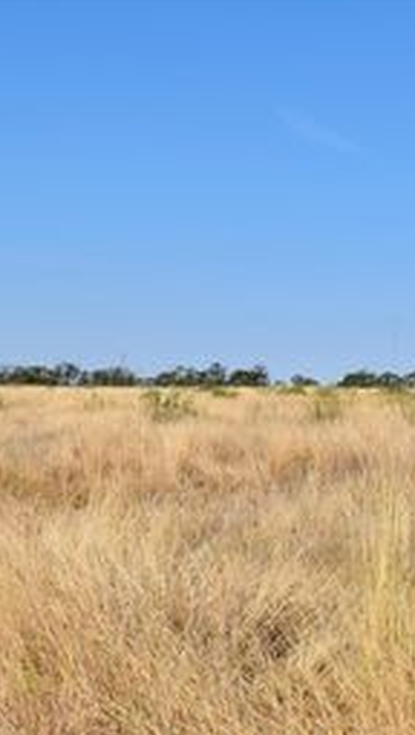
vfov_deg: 26.4
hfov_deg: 15.1
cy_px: 466
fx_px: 1560
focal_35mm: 80
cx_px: 297
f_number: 10
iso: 100
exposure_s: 1/400
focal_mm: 26
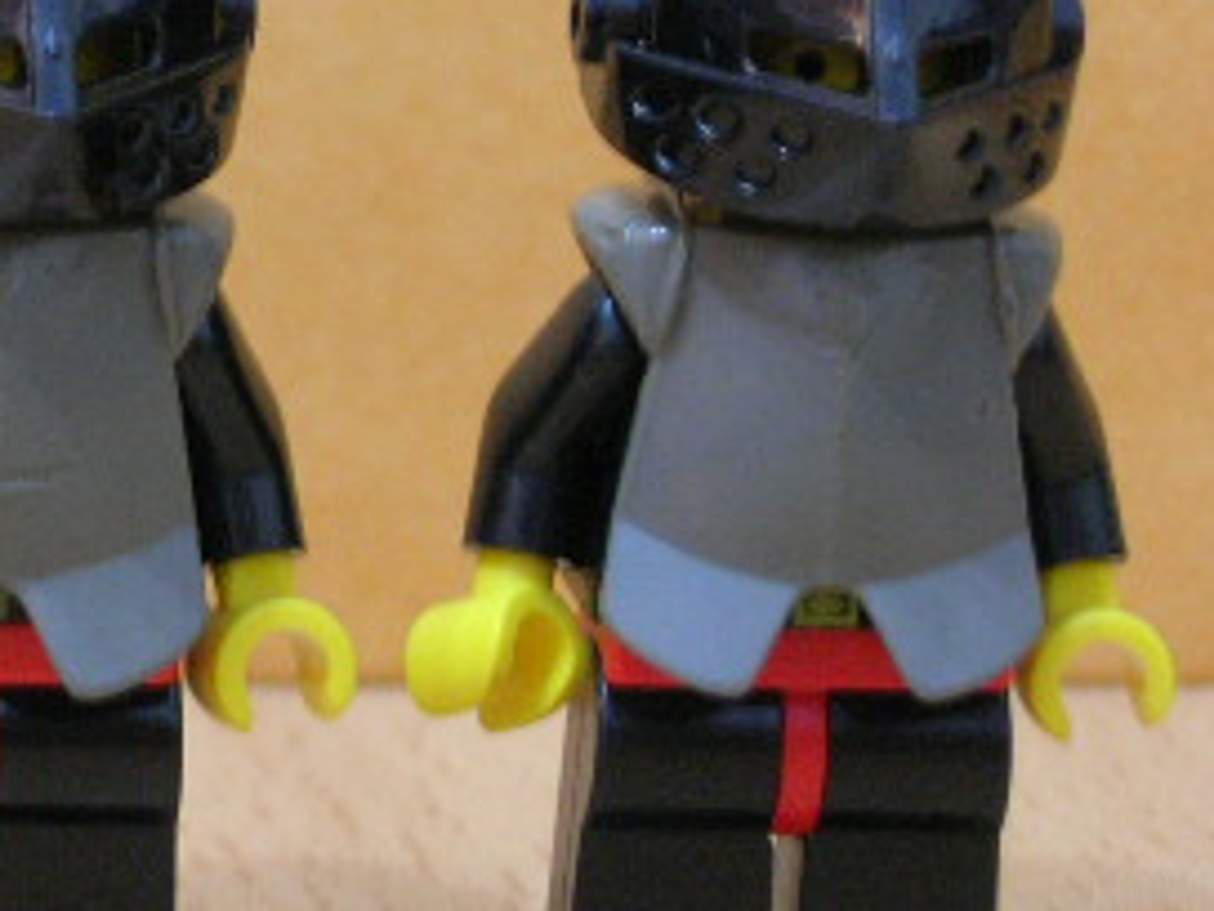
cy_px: 447
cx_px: -161
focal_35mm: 193
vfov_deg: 7.7
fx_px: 6769
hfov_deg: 10.1
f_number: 4
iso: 200
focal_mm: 17
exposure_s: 1/3.1
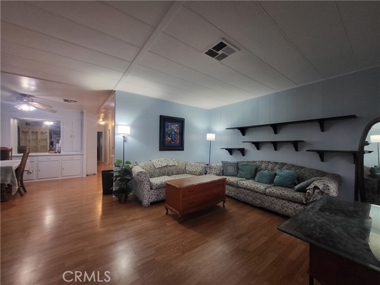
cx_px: 190
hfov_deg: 106.2
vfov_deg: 89.9
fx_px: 143
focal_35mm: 13
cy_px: 142
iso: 400
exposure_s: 1/60
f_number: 2.2
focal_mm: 1.74
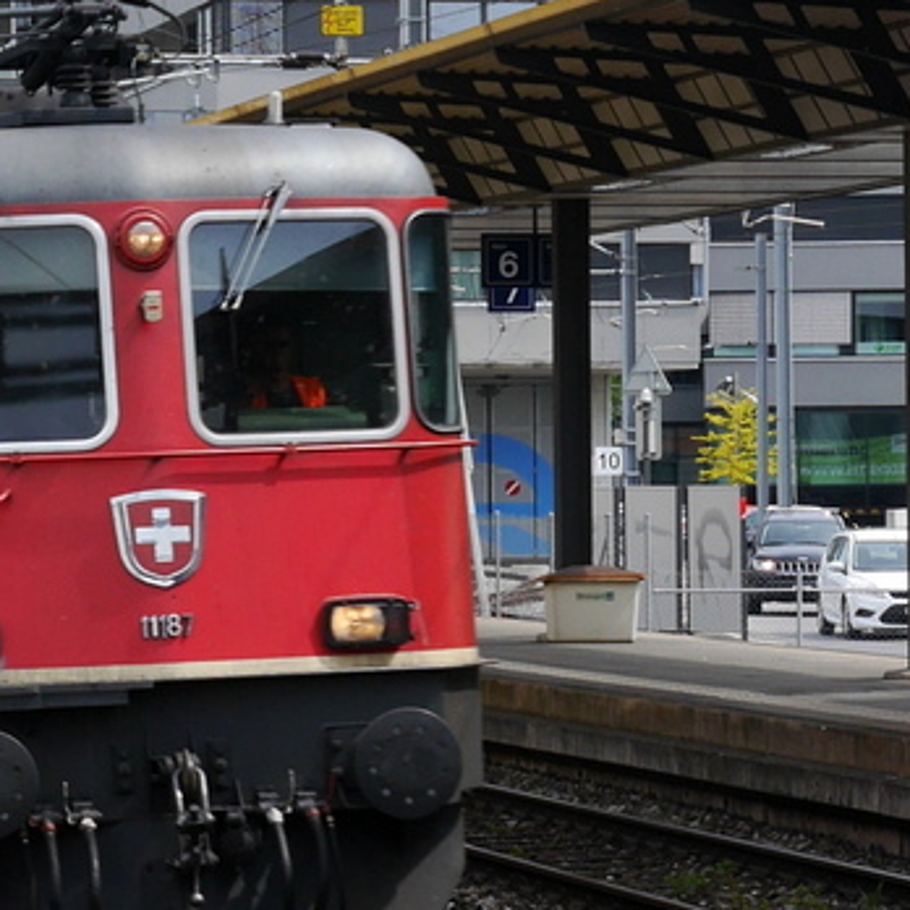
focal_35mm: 132
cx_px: 71
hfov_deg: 13.1
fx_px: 3926
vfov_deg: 13.2
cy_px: 433
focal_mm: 26
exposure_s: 1/250
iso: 160
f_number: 7.1
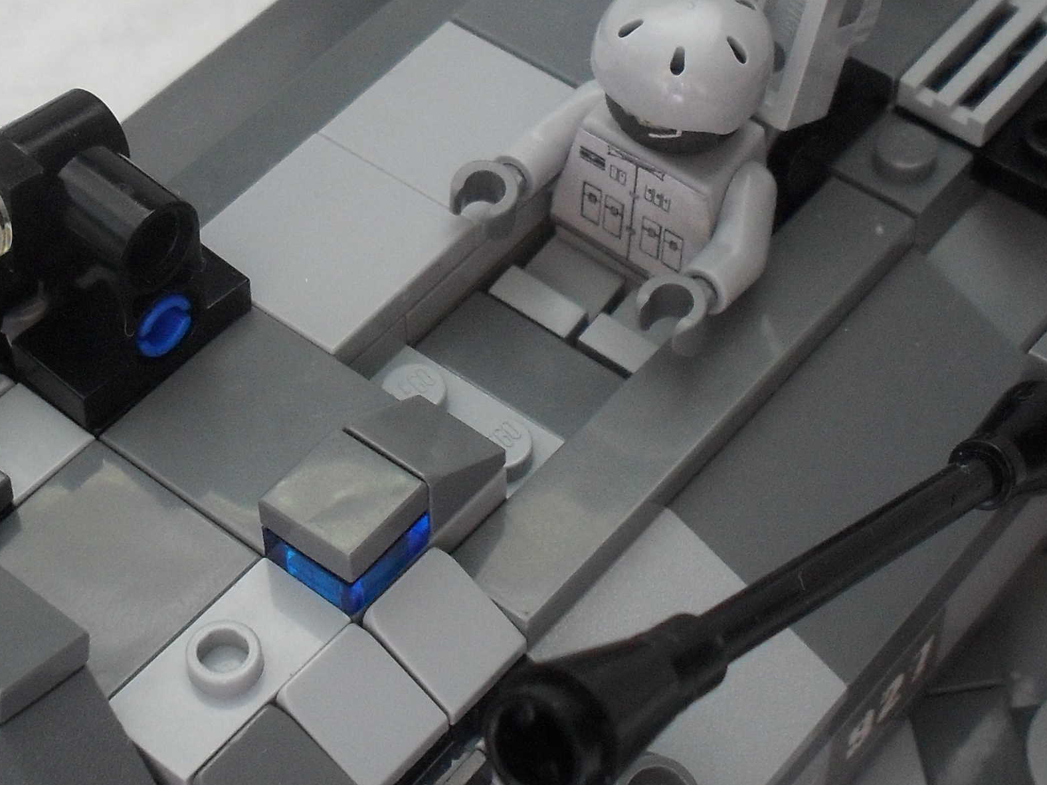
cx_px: 438
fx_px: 2450
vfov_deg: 18.0
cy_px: 120
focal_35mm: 81
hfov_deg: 24.1
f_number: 3.2
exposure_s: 1/1.43
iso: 200
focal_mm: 6.3
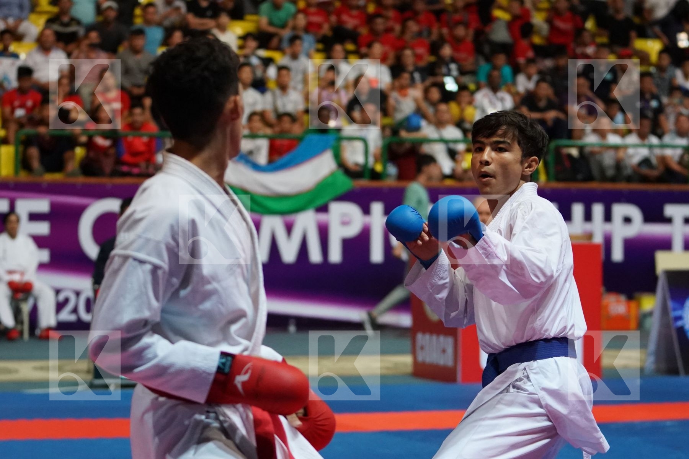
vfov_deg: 13.0
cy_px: 230
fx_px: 2009
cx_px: 344
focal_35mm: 105
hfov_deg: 19.5
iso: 5000
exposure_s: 1/1000
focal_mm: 70
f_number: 2.8
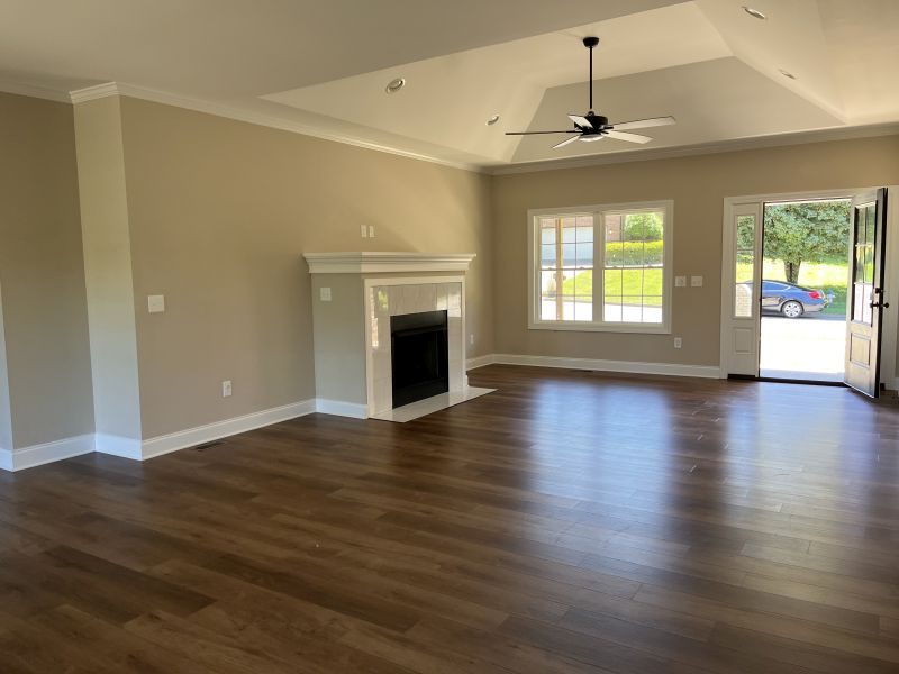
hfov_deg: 67.3
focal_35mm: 26
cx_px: 450
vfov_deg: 53.1
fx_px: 675
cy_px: 337
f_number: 1.6
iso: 80
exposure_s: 1/121
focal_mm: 5.1
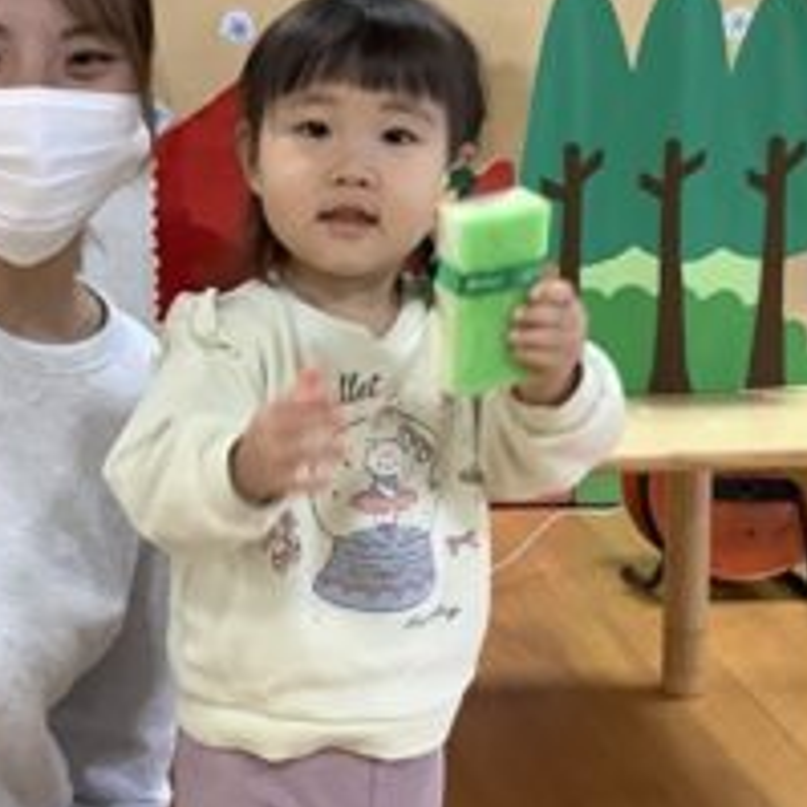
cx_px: 114
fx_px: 1820
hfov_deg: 24.4
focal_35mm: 69
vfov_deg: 25.0
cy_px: 351
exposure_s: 1/60
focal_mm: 3.3
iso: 200
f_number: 2.4
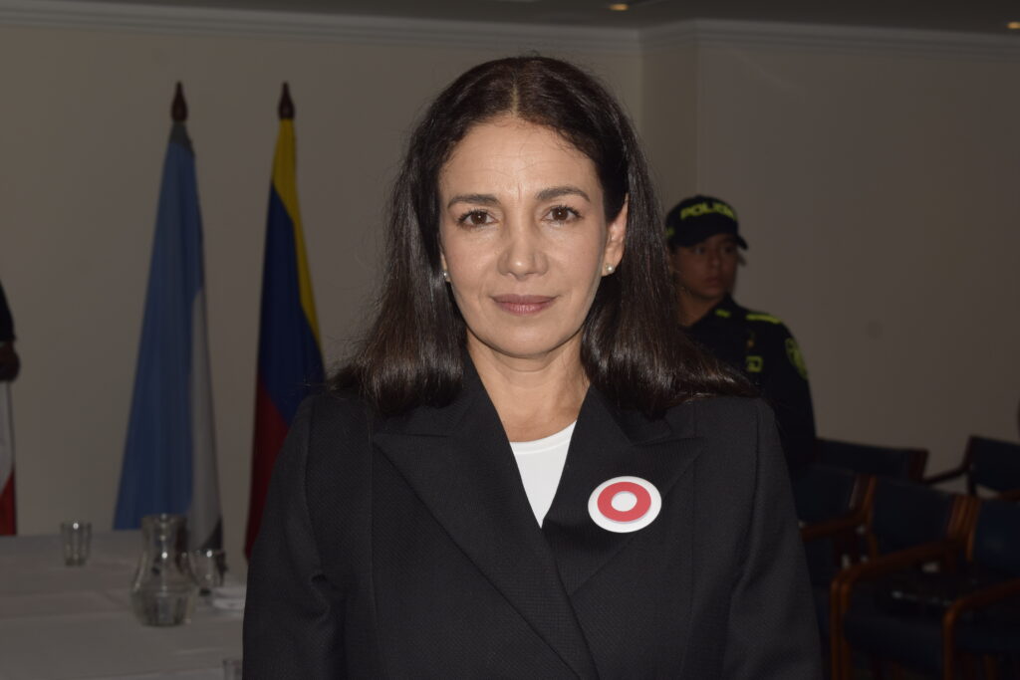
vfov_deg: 17.5
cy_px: 340
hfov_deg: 26.0
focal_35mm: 78
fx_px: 2210
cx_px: 510
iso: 200
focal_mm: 52
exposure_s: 1/200
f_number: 8
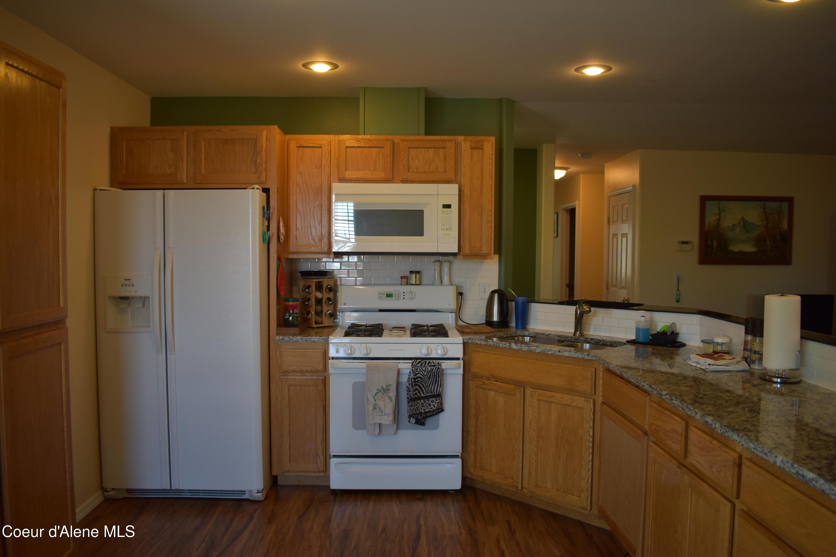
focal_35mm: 27
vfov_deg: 47.9
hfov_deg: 67.4
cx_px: 418
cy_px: 278
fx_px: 627
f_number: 3.5
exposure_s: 1/100
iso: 400
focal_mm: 18
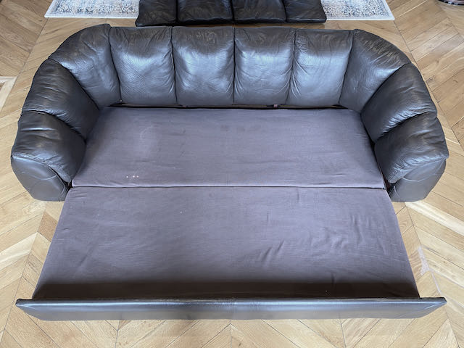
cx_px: 232
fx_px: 349
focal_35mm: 26
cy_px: 174
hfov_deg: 67.3
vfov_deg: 53.1
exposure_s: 1/50
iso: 80
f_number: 1.8
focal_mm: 4.25
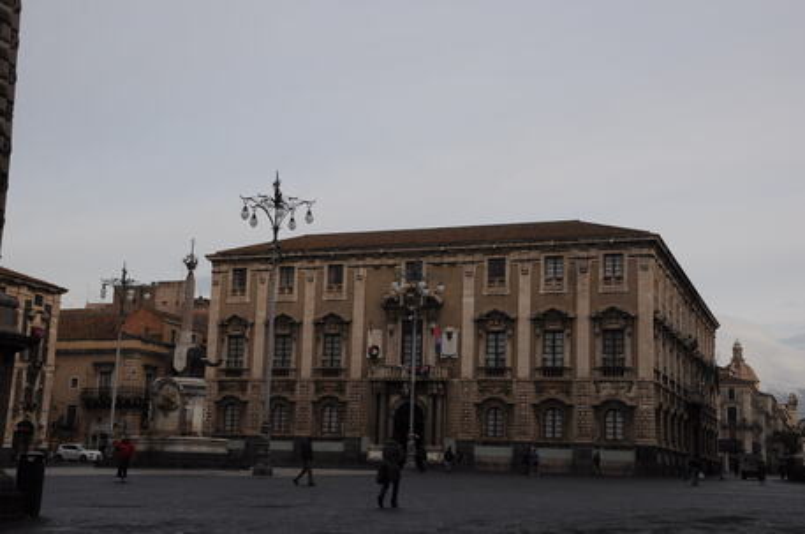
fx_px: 1172
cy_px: 267
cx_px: 402
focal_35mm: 52
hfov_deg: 37.9
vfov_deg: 25.7
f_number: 7.1
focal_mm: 35
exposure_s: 1/200
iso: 200
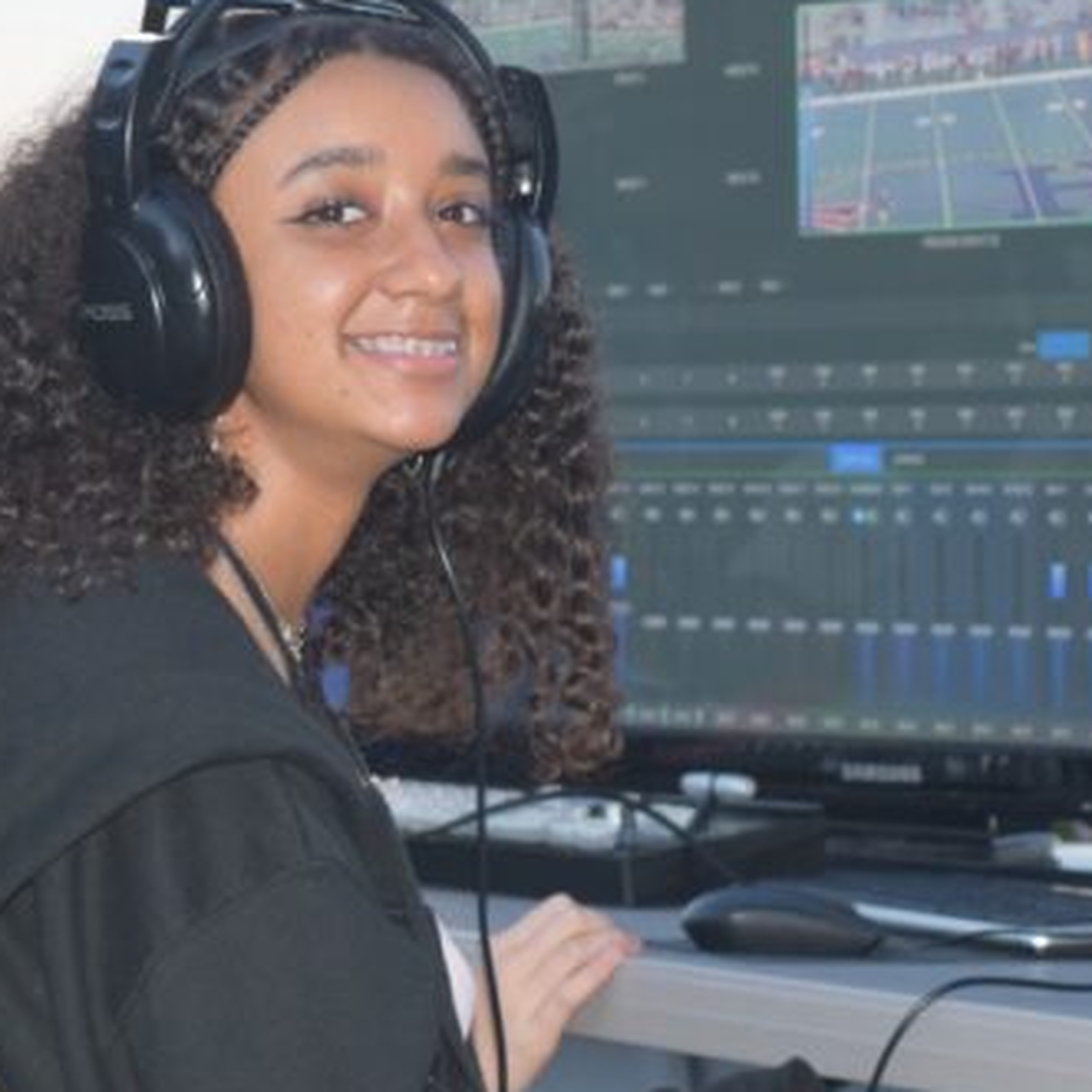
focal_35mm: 142
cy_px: 544
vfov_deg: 12.3
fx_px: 5068
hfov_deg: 12.3
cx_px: 297
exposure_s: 1/80
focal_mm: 48
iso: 800
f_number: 5.3
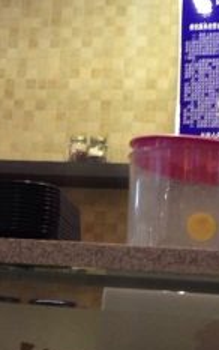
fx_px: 1001
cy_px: 92
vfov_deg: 19.7
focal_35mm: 105
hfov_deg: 12.3
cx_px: -26
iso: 160
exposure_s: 1/20
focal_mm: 4.12
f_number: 2.4
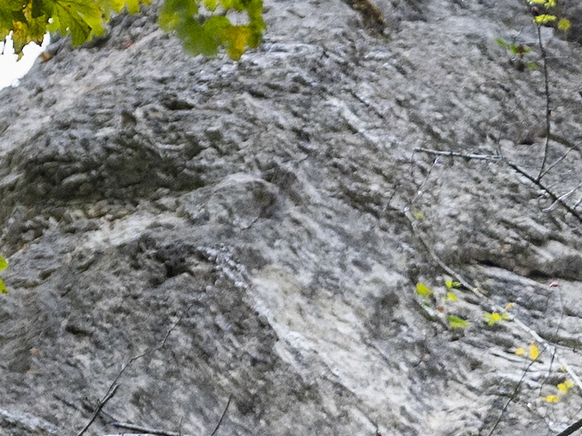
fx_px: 6137
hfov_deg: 5.4
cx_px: 1035
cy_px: 1114
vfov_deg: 4.0
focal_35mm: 365
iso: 1600
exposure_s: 1/100
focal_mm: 46
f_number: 5
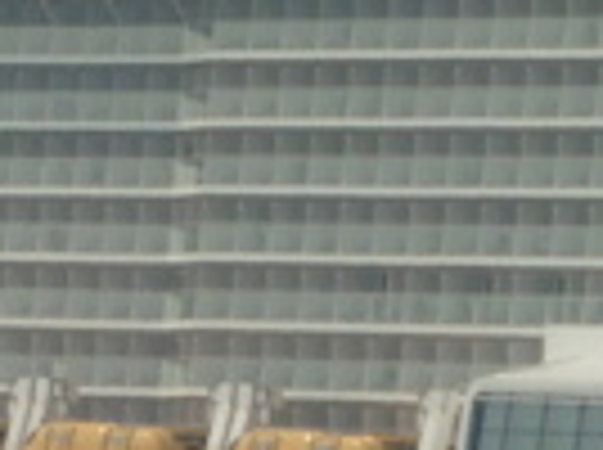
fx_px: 18206
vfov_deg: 1.4
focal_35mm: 1047
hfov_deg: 1.9
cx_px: -306
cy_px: 180
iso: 100
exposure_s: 1/640
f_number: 6.3
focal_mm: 24.4
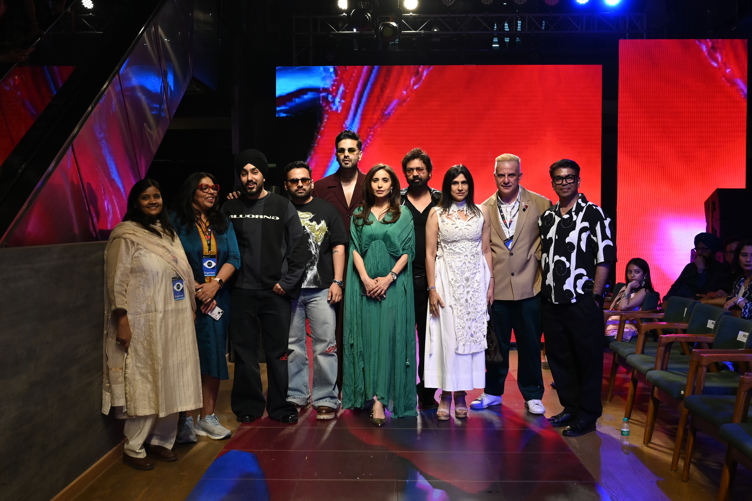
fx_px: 752
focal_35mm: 36
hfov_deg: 53.1
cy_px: 250
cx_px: 376
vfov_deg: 36.9
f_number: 6.3
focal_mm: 24
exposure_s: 1/160
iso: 1000
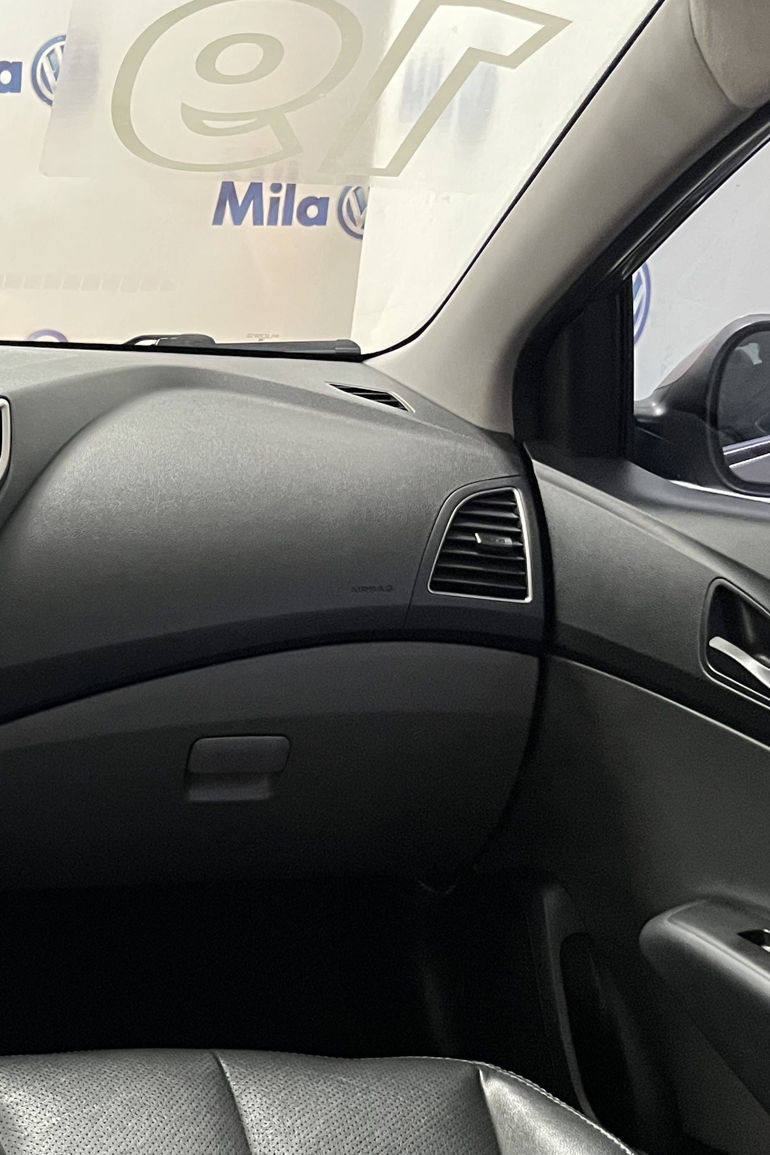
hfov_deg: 22.8
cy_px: 761
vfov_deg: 37.2
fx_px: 1701
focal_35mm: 53
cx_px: -221
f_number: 1.6
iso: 500
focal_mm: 5.1
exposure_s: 1/40
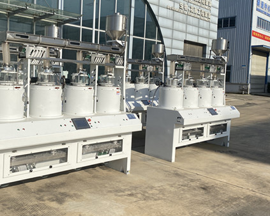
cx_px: 84
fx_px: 288
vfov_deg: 41.1
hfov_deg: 49.2
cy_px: 95
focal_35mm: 36
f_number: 1.8
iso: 32
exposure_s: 1/3731
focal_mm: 4.25
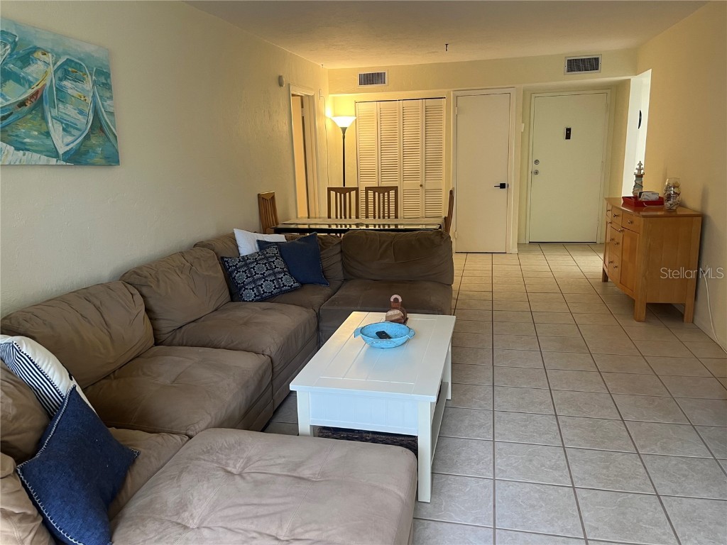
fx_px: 546
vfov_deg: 53.1
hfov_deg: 67.3
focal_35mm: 26
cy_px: 272
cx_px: 364
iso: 80
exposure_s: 1/60
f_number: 1.6
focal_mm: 5.1
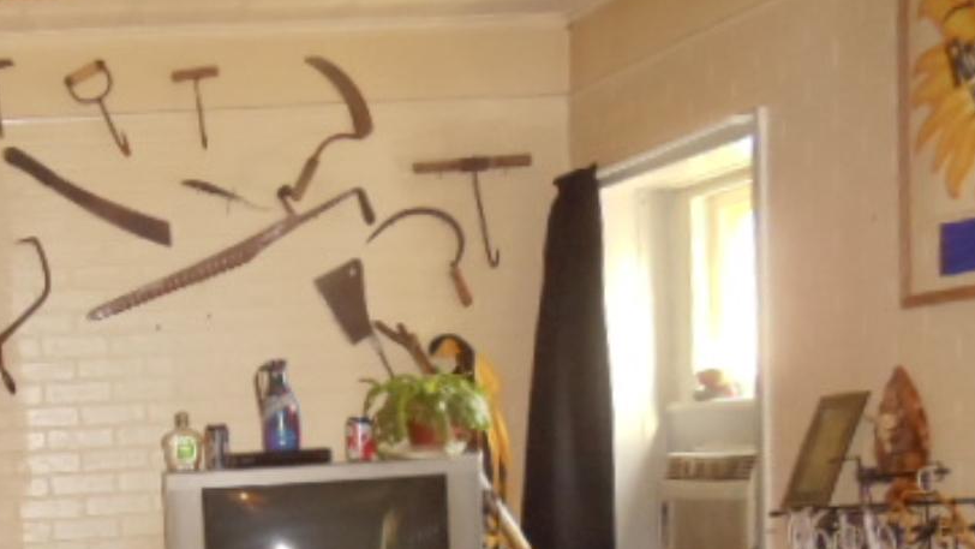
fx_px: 2198
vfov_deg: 13.9
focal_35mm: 85
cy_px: 617
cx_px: 148
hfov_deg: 24.5
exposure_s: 1/30
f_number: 3.5
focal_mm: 6
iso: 400
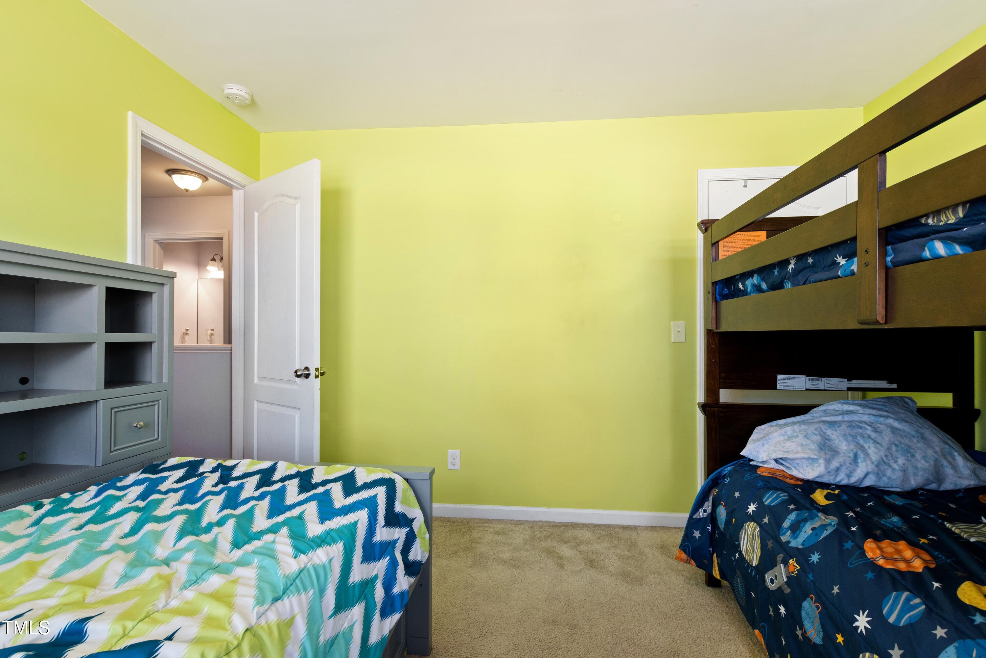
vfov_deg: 77.3
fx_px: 411
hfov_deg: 100.4
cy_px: 329
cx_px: 493
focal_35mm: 15
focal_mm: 10
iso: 100
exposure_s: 1/4
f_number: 8
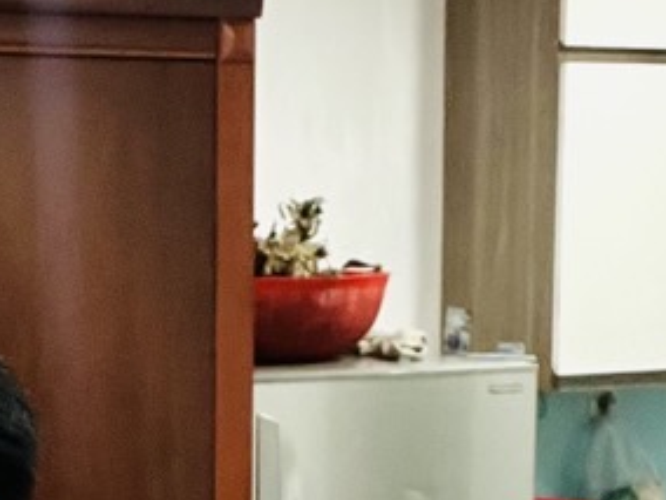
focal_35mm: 108
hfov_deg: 17.9
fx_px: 2078
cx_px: 54
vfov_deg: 13.4
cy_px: 561
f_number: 2.2
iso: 250
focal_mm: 2.71
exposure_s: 1/33
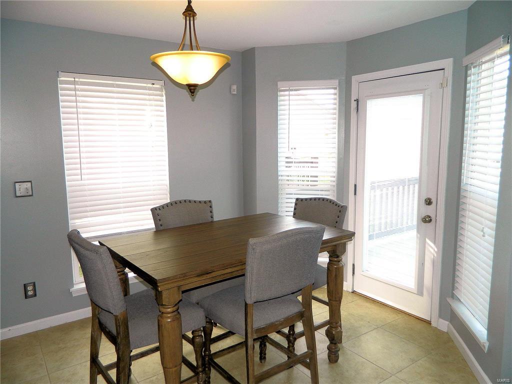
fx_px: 370
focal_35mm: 25
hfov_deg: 69.4
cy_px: 192
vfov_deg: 54.9
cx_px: 256
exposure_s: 1/40
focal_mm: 4.5
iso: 110
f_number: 3.1
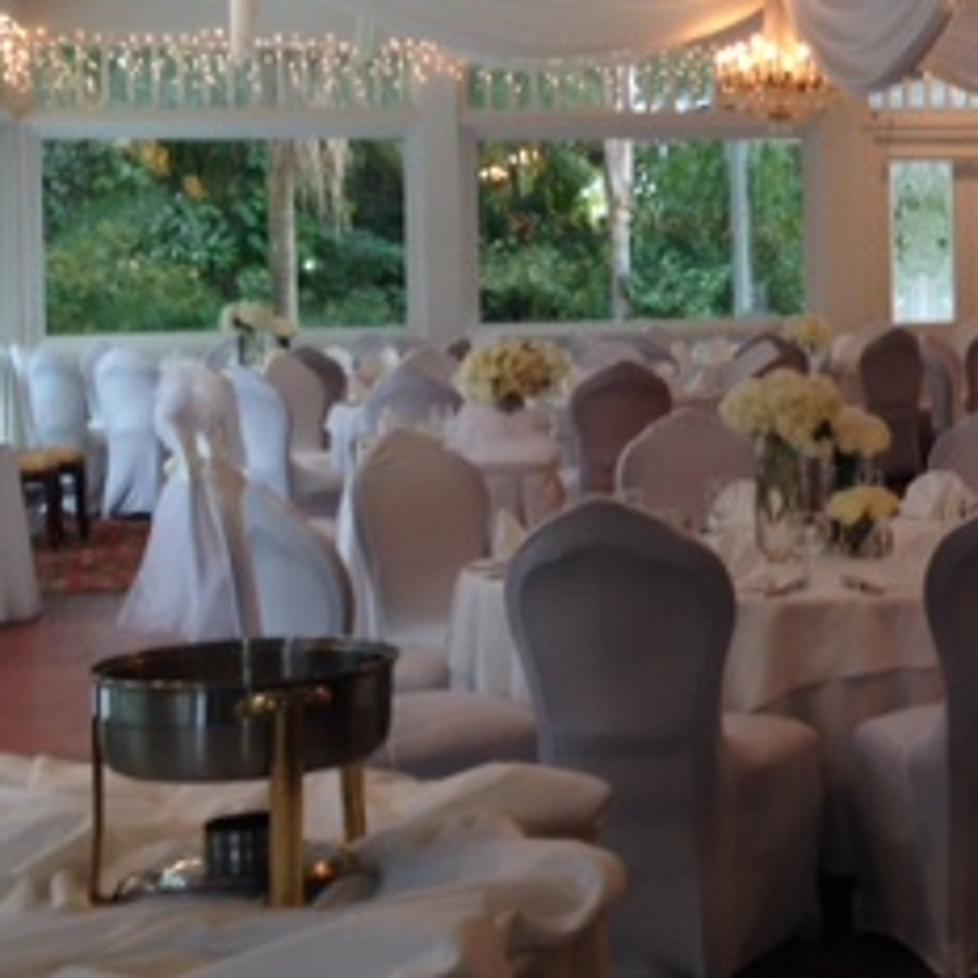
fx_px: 2717
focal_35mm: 85
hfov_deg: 19.0
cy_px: 269
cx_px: 1234
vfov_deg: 20.3
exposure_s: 1/20
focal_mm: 4.28
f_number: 2.4
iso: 50
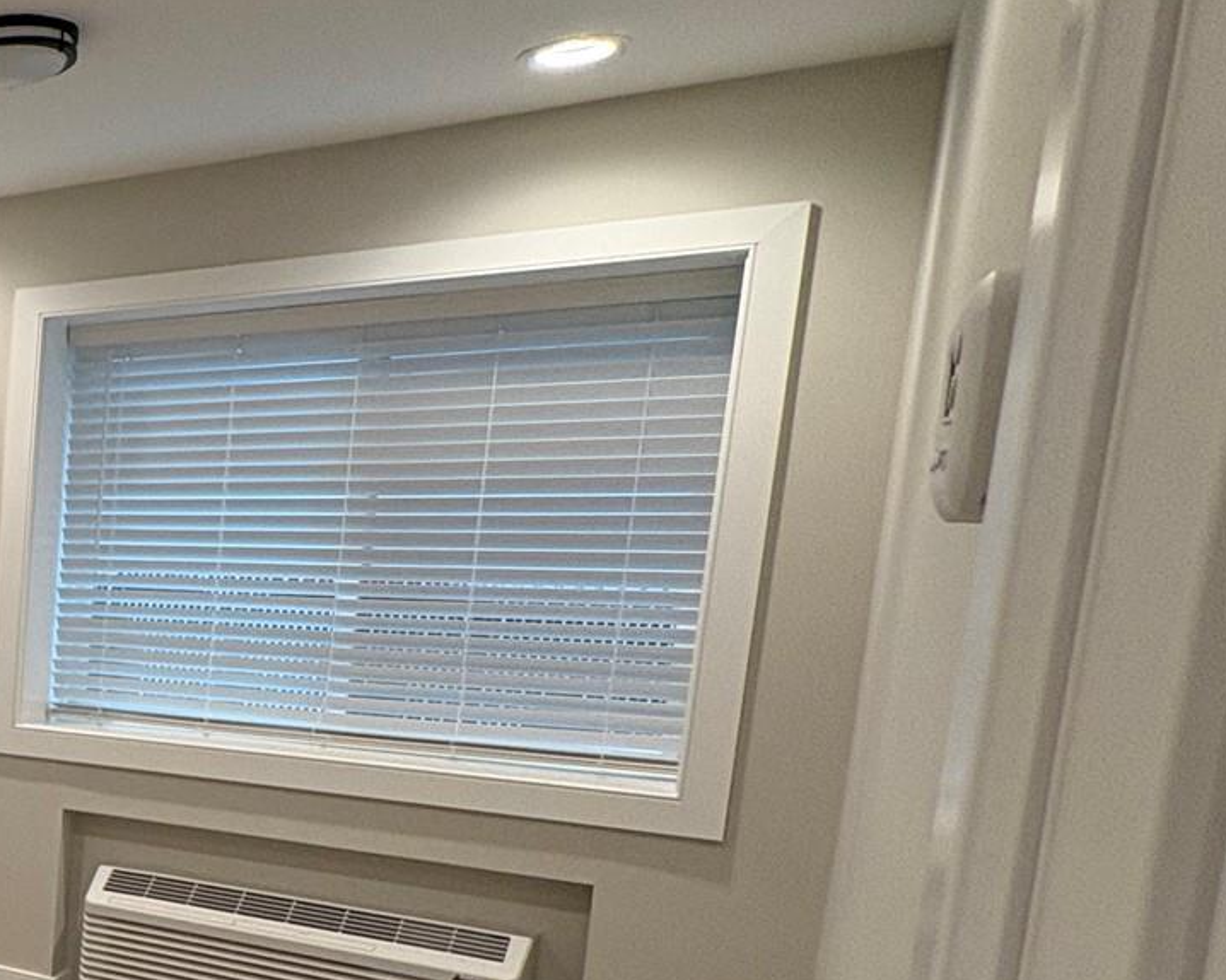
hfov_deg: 32.0
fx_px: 1415
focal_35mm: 39
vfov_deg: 37.3
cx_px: -458
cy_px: 731
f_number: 2.2
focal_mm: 2.22
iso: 160
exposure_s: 1/120
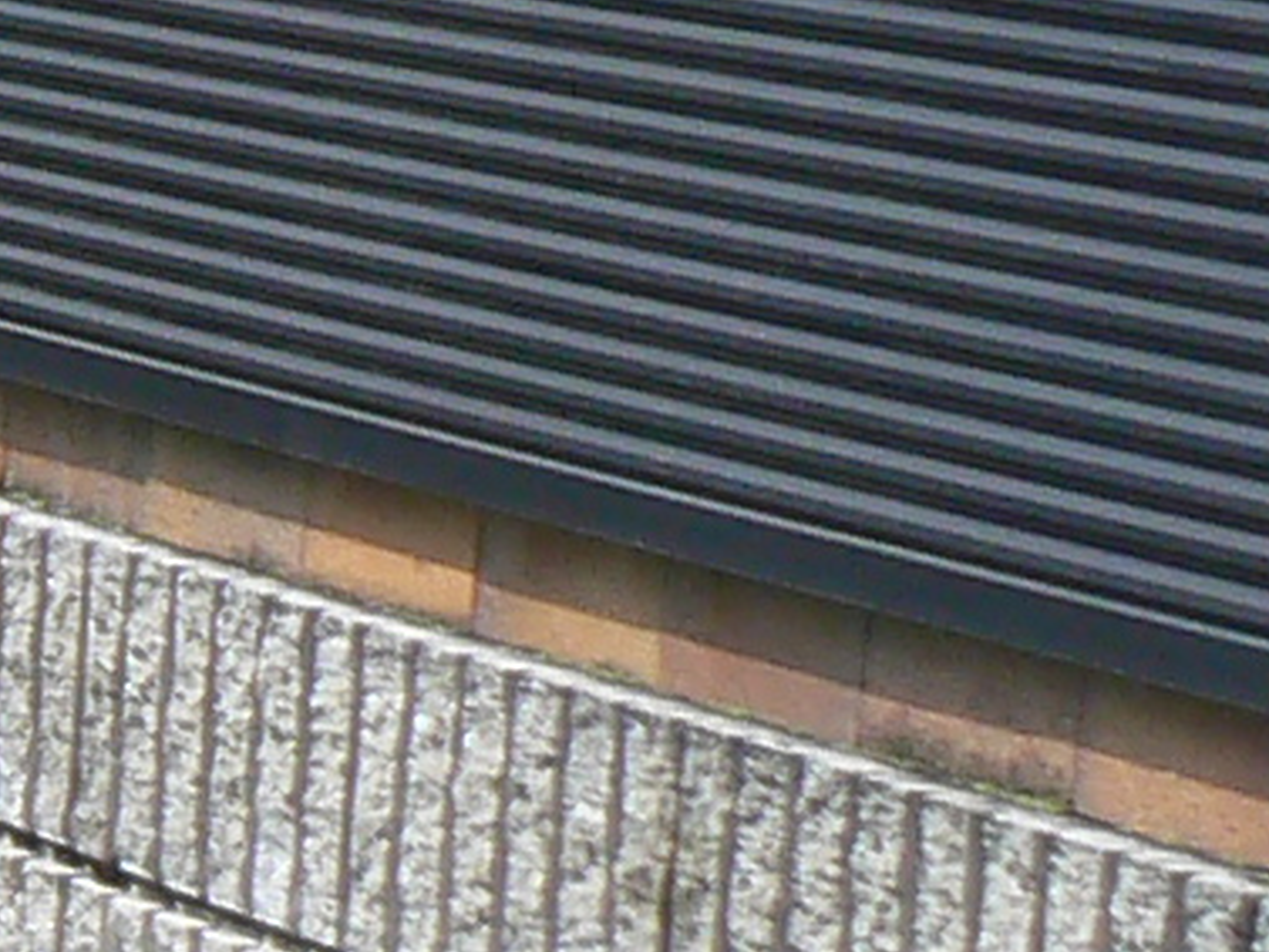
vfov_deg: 5.5
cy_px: -437
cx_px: -3275
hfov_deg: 6.4
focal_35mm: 269
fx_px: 9865
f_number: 5.6
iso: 80
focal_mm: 6
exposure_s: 1/400
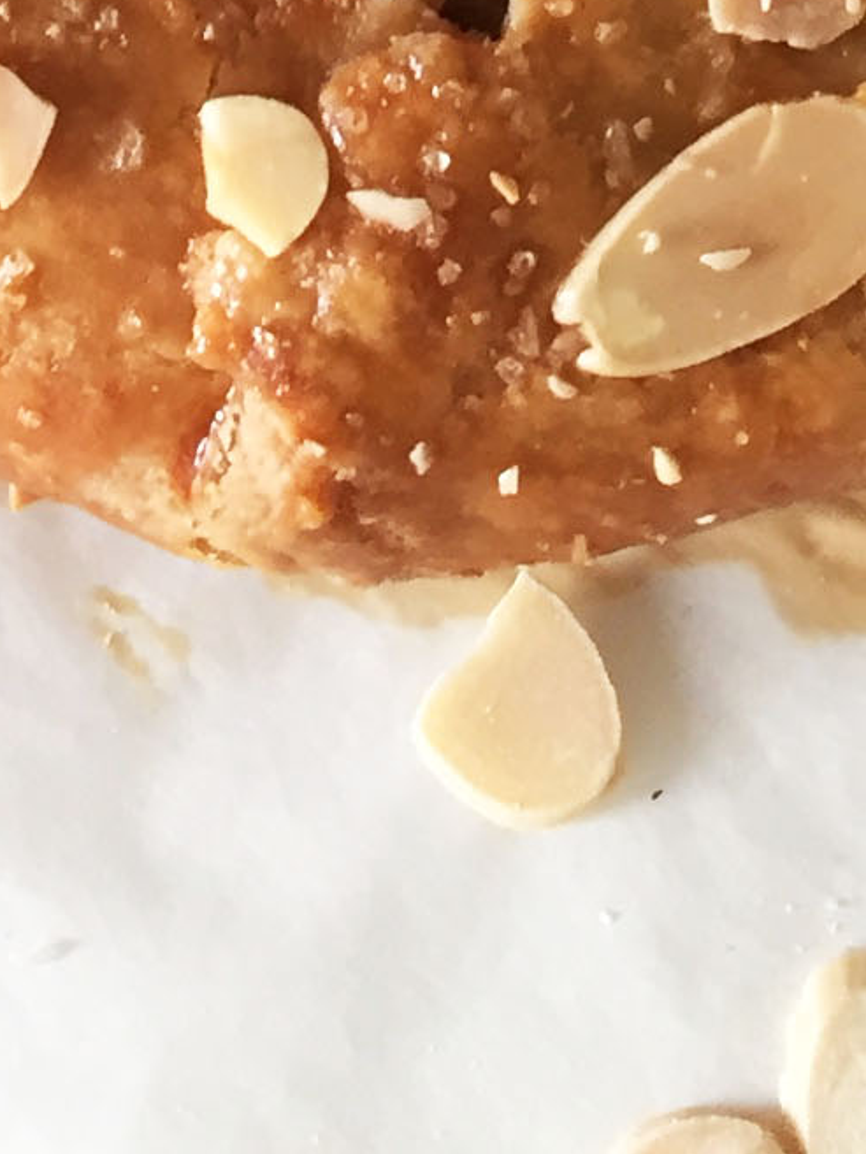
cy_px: -1193
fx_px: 4802
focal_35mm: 144
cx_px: 599
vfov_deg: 12.1
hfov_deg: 10.3
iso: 100
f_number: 2.2
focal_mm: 4.15
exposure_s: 1/33
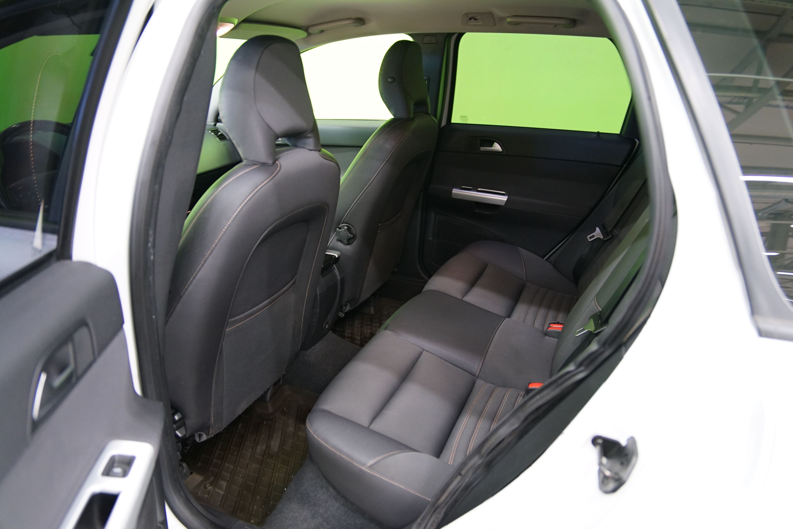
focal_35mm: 24
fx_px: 529
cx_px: 396
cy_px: 264
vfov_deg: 53.1
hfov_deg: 73.7
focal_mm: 24
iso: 2000
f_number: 2.8
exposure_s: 1/8
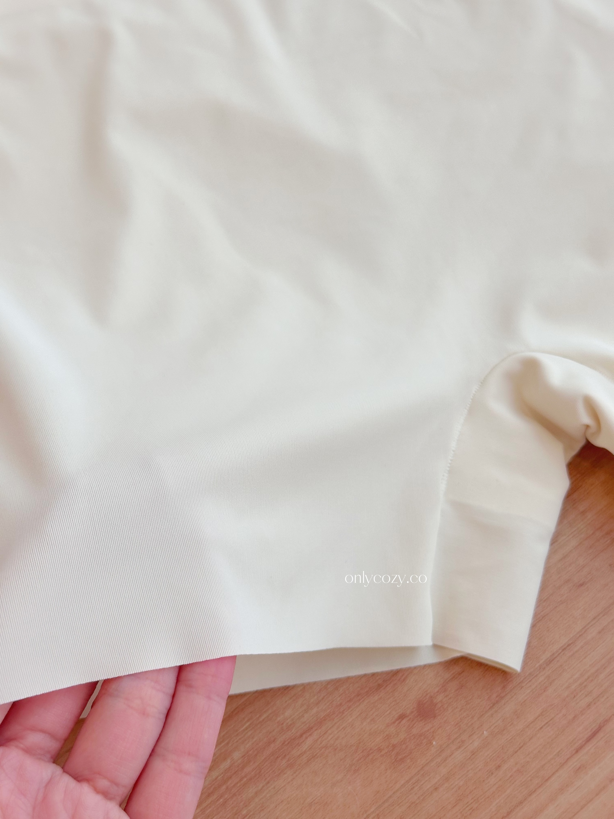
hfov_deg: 30.3
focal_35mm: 48
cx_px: 307
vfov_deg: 39.7
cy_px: 410
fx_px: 1135
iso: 64
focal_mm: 6.86
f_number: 1.78
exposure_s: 1/100
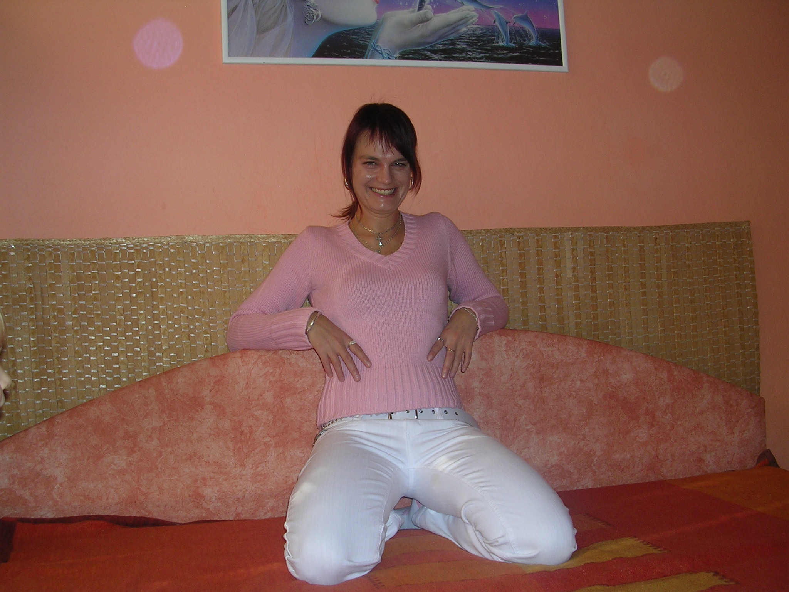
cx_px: 394
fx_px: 866
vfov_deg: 37.7
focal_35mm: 38
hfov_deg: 49.0
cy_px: 296
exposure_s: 1/60.1
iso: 50
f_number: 2.8
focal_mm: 5.8
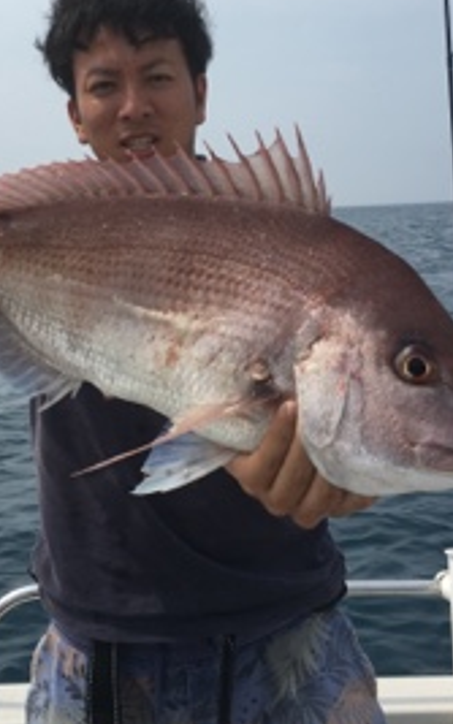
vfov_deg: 42.7
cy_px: 222
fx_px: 908
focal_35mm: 46
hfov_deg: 27.9
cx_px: 171
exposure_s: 1/1972
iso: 25
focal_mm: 4.15
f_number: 2.2
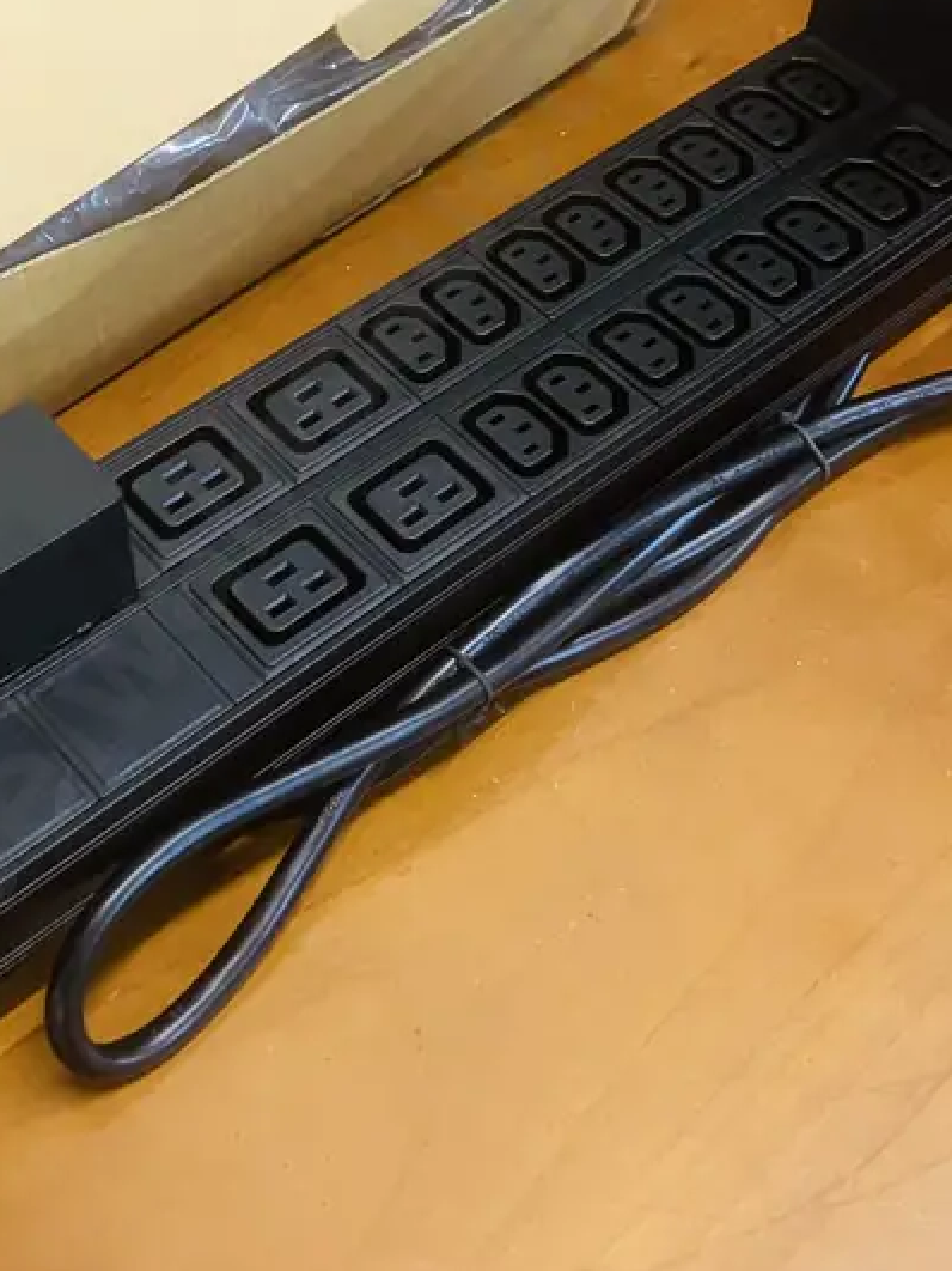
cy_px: 414
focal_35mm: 54
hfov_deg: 26.9
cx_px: 313
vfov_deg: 35.2
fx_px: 1981
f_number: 1.8
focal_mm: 3.99
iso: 320
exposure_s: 1/50
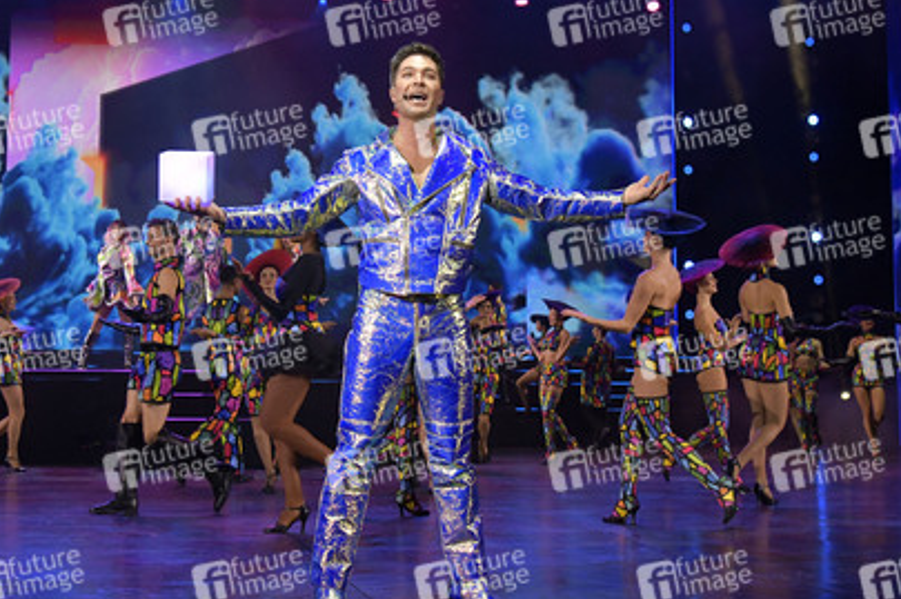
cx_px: 413
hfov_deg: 40.4
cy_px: 298
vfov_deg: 27.5
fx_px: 1225
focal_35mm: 49
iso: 4000
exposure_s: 1/400
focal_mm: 44
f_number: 5.6
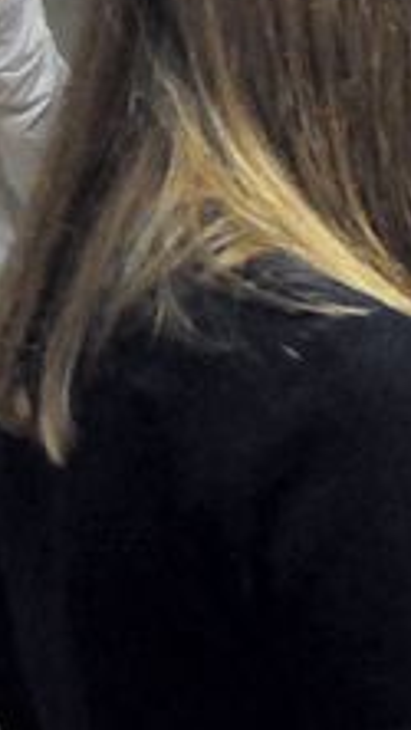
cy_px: 192
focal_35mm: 126
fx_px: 2439
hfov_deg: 8.6
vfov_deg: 16.9
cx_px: 1075
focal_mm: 21
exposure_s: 1/125
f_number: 5.6
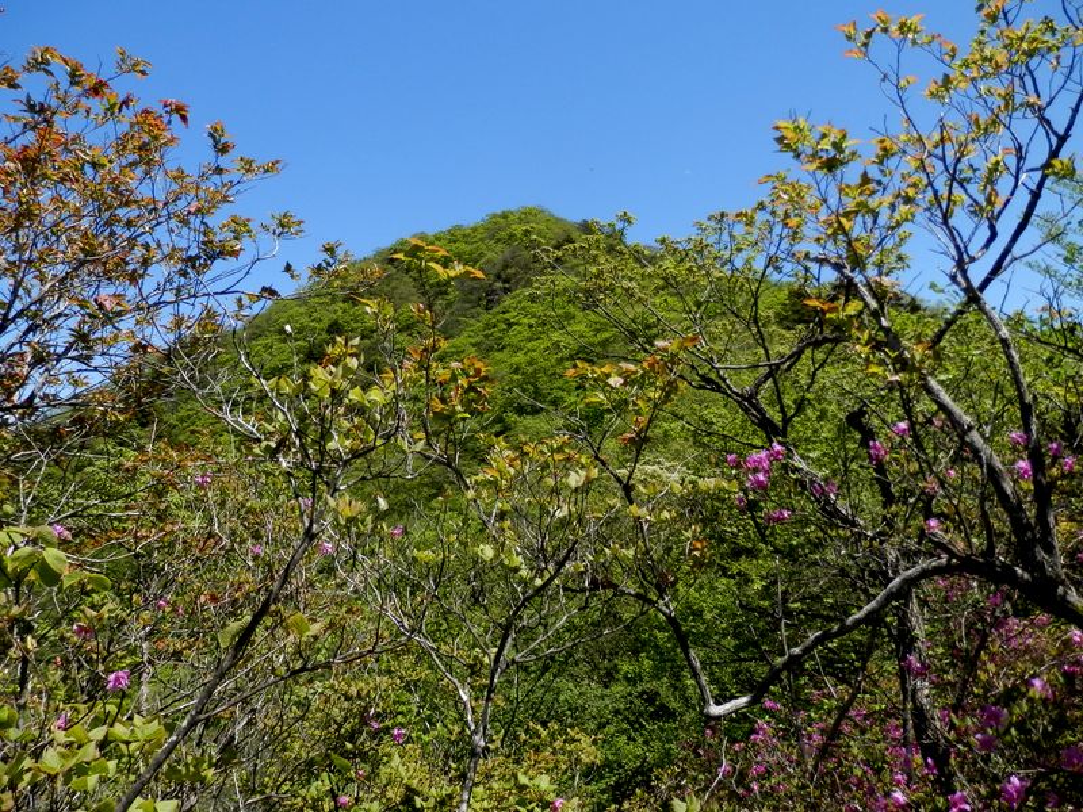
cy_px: 406
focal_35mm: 25
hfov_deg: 69.4
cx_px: 542
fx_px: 782
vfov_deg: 54.9
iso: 80
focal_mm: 4.5
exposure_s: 1/800
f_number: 3
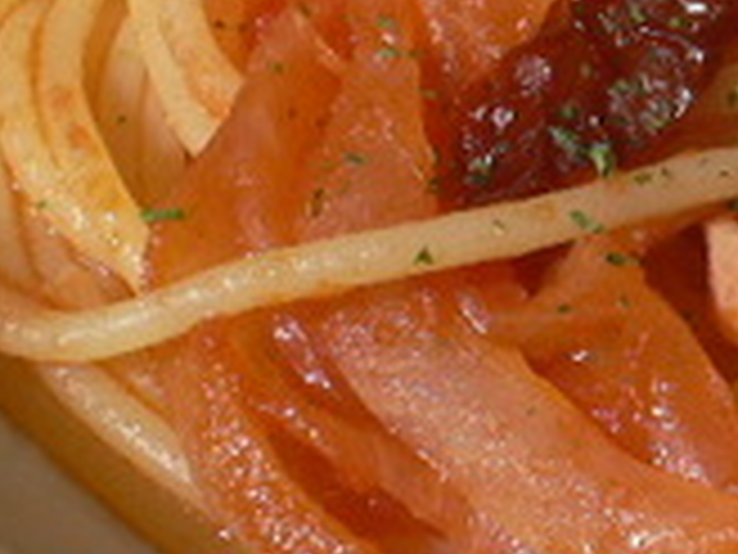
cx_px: 747
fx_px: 2281
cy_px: 137
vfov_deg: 13.8
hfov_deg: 17.9
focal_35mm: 107
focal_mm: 5.8
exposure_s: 1/125
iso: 100
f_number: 5.6
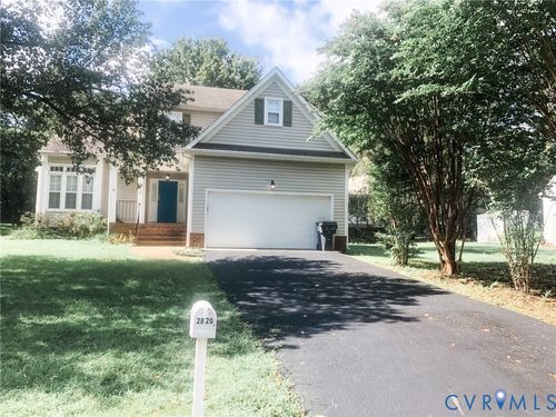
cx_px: 278
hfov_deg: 63.4
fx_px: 450
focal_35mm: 28
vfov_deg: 49.7
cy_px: 208
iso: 20
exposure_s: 1/640
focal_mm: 3.99
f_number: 1.8
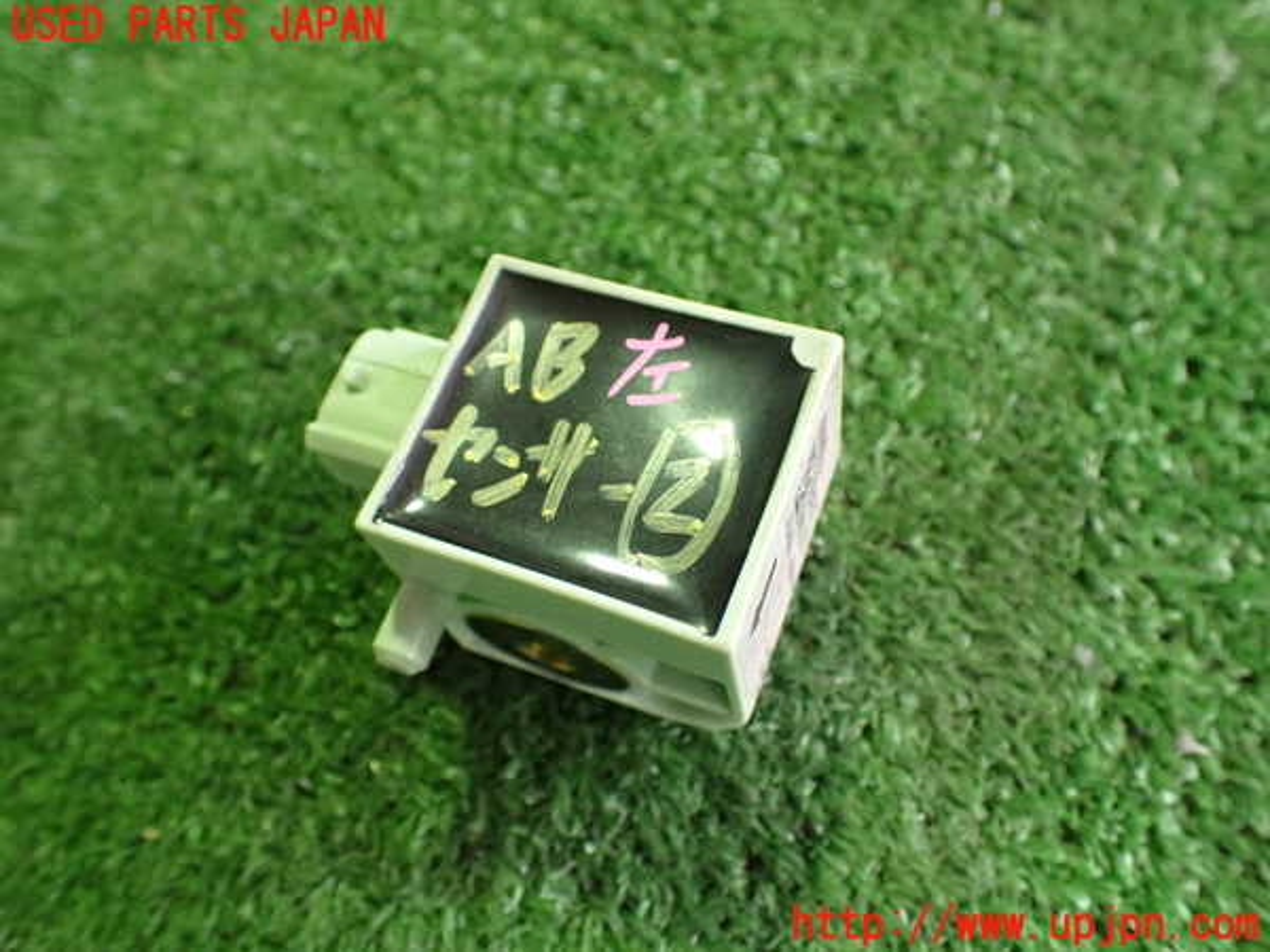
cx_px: 635
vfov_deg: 46.8
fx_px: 1101
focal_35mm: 30
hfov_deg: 60.0
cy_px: 476
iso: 800
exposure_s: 1/80
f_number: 2.3
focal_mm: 5.4
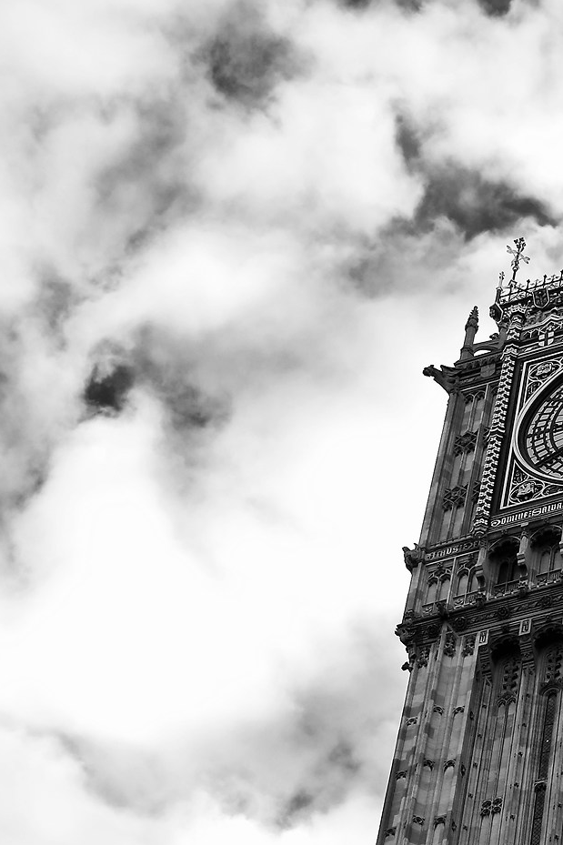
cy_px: 442
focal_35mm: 93
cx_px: 623
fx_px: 2182
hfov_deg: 14.4
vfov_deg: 21.9
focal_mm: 24
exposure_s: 1/80
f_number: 8
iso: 200
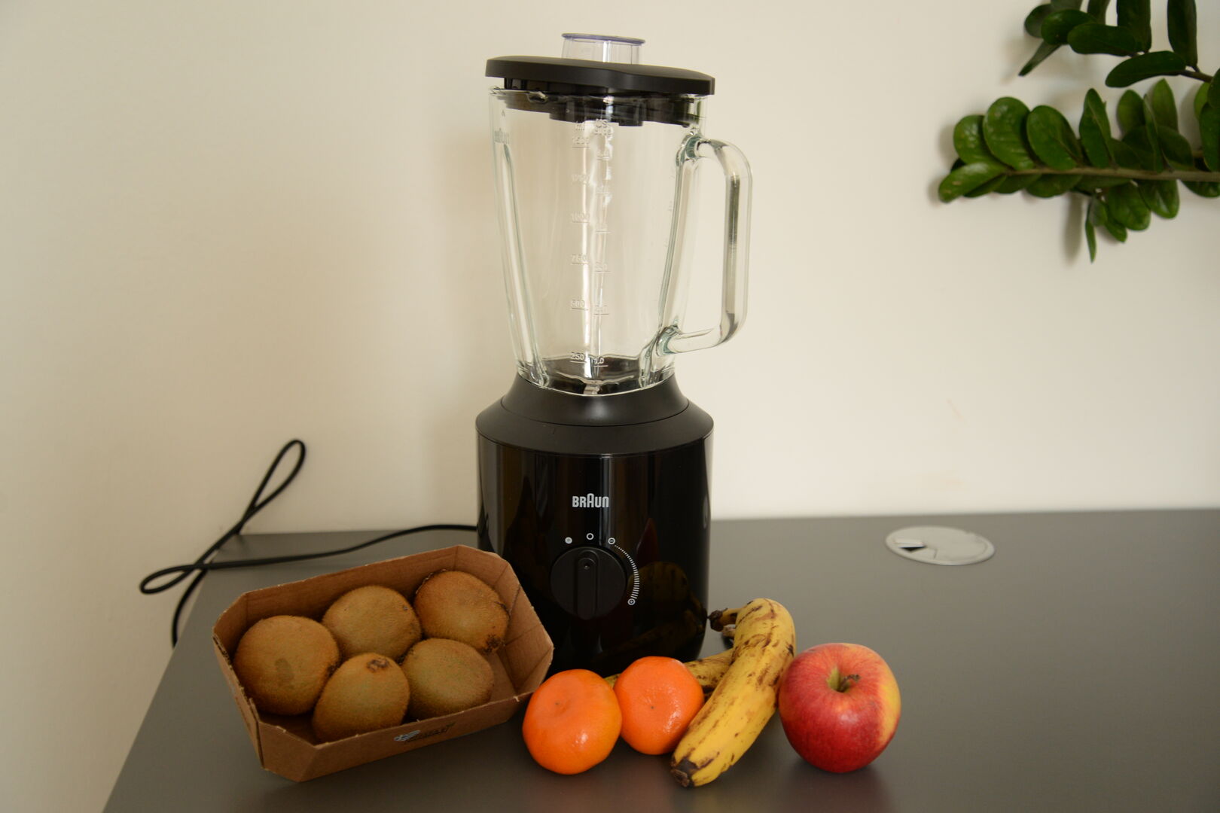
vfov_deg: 30.5
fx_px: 1491
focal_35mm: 44
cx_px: 610
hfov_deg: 44.5
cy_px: 406
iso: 900
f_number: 4.2
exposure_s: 1/50
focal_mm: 44
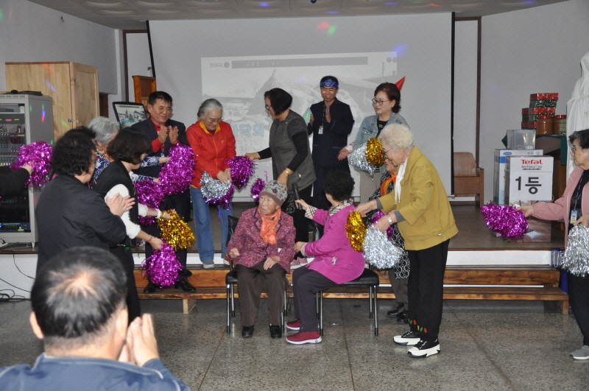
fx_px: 735
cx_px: 294
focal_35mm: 45
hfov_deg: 43.7
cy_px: 196
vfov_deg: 29.8
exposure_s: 1/60
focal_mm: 30
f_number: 4.2
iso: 800
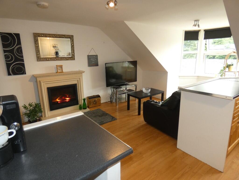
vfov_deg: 66.0
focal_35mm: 20
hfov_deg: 81.7
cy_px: 90
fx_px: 138
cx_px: 120
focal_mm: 3.6
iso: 160
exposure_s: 1/60
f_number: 2.8
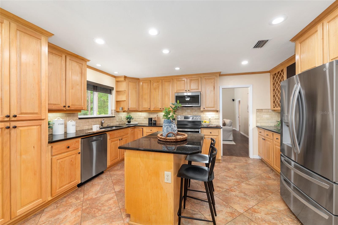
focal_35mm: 14
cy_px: 112
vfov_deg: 81.2
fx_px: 131
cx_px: 169
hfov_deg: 104.3
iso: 400
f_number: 7.1
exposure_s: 1/4
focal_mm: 14
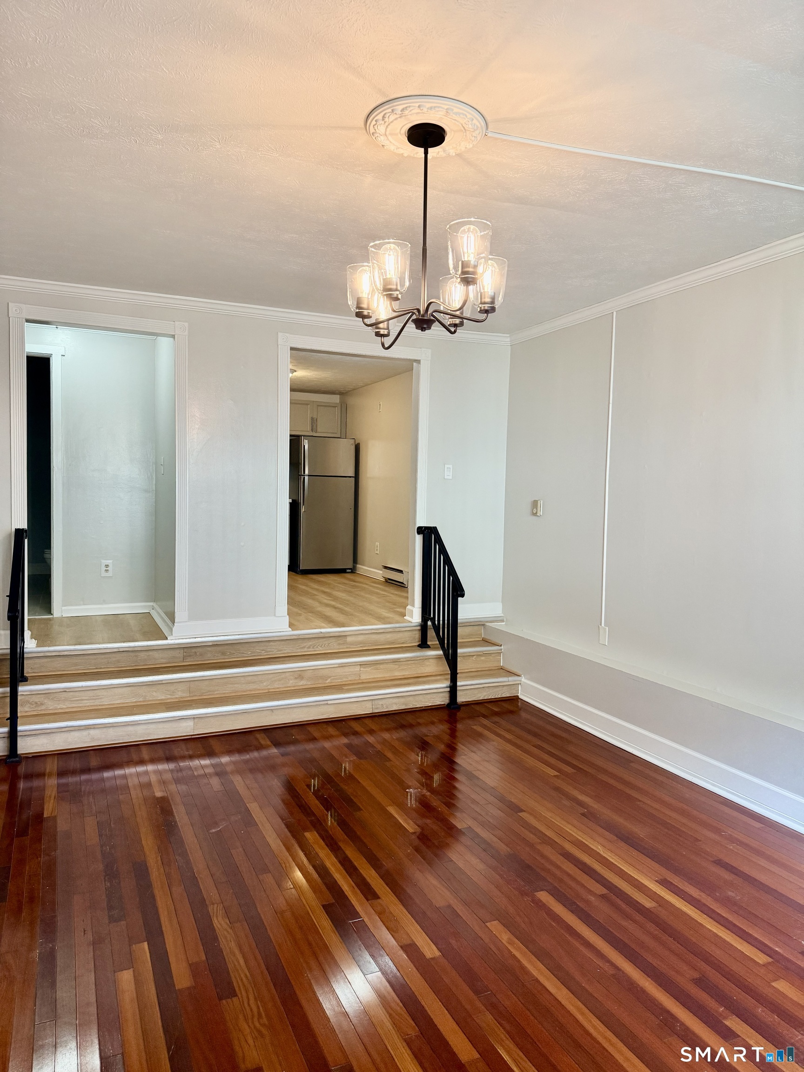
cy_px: 536
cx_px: 402
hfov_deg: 56.8
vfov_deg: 71.6
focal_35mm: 24
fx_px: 743
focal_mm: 6.76
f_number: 1.78
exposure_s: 1/120
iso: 250
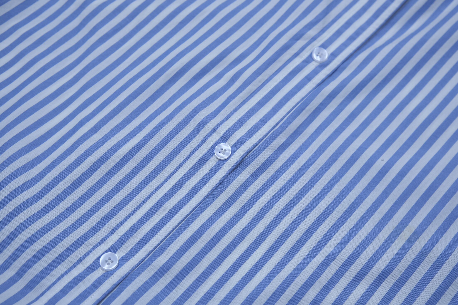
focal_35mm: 50
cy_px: 152
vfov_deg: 27.0
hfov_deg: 39.6
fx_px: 636
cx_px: 229
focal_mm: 33
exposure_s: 1/200
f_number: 4.5
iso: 400
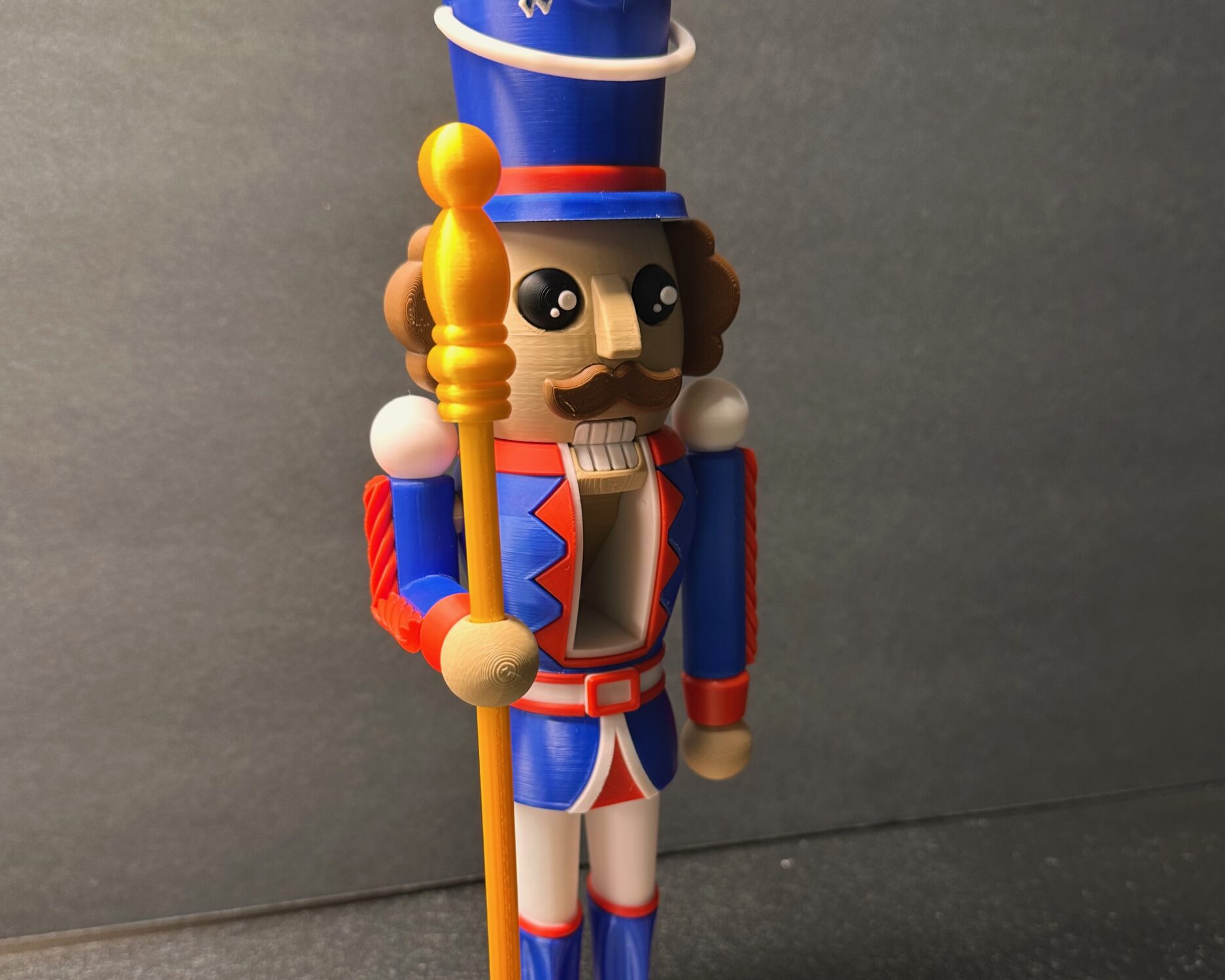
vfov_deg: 45.5
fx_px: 1160
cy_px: 589
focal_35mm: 32
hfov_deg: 55.7
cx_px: 607
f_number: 1.78
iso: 125
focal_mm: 6.86
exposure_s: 1/60
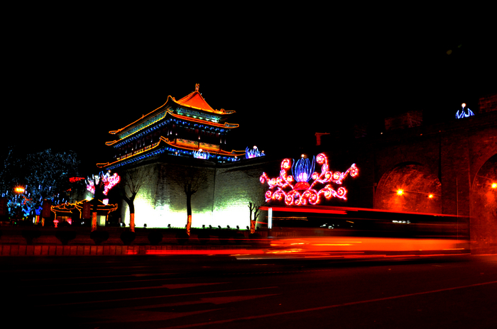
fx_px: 372
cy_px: 164
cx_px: 248
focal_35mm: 27
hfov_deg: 67.5
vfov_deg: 47.8
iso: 800
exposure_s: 1
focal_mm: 18
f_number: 20
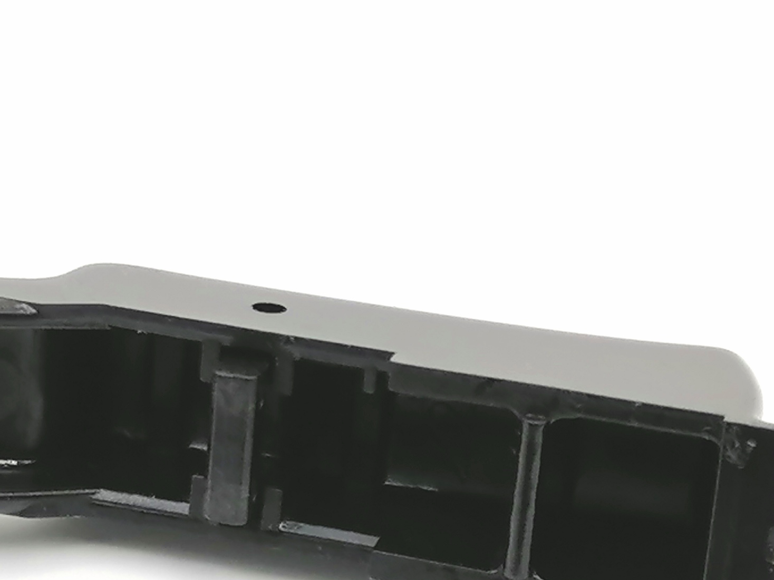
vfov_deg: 9.4
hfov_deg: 12.5
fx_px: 3533
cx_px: 351
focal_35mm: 158
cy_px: 425
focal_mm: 5.3
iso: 50
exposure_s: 1/131
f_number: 1.8
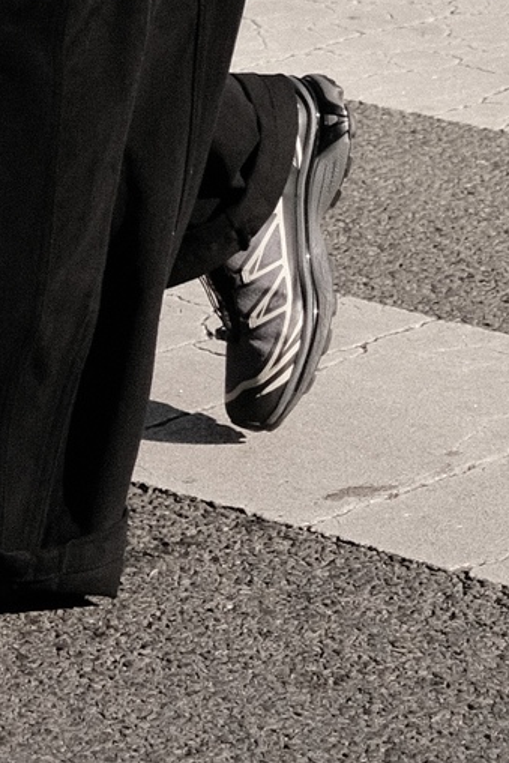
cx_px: -33
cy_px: -864
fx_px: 5001
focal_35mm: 236
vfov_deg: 8.2
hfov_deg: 5.8
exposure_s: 1/4000
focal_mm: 33
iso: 320
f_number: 2.8
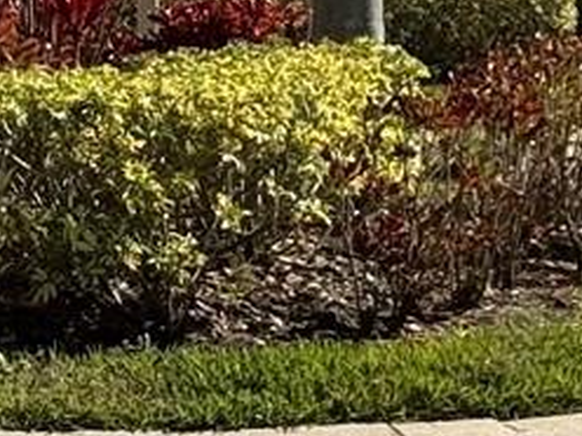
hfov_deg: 6.4
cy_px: 120
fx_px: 5212
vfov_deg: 4.8
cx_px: 103
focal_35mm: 310
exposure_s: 1/4098
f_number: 1.78
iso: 64
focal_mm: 6.76
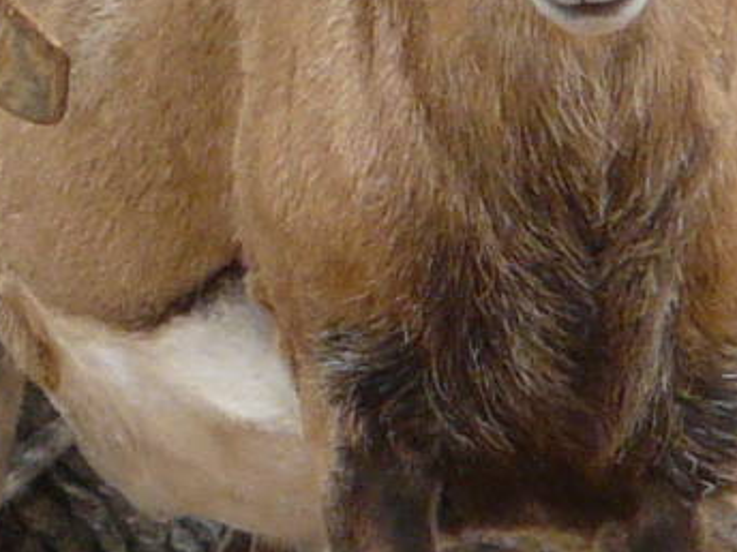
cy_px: 263
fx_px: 62701
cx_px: 379
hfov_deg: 0.7
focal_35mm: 2945
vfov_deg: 0.5
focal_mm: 65.3
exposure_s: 1/100
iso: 125
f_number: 3.6
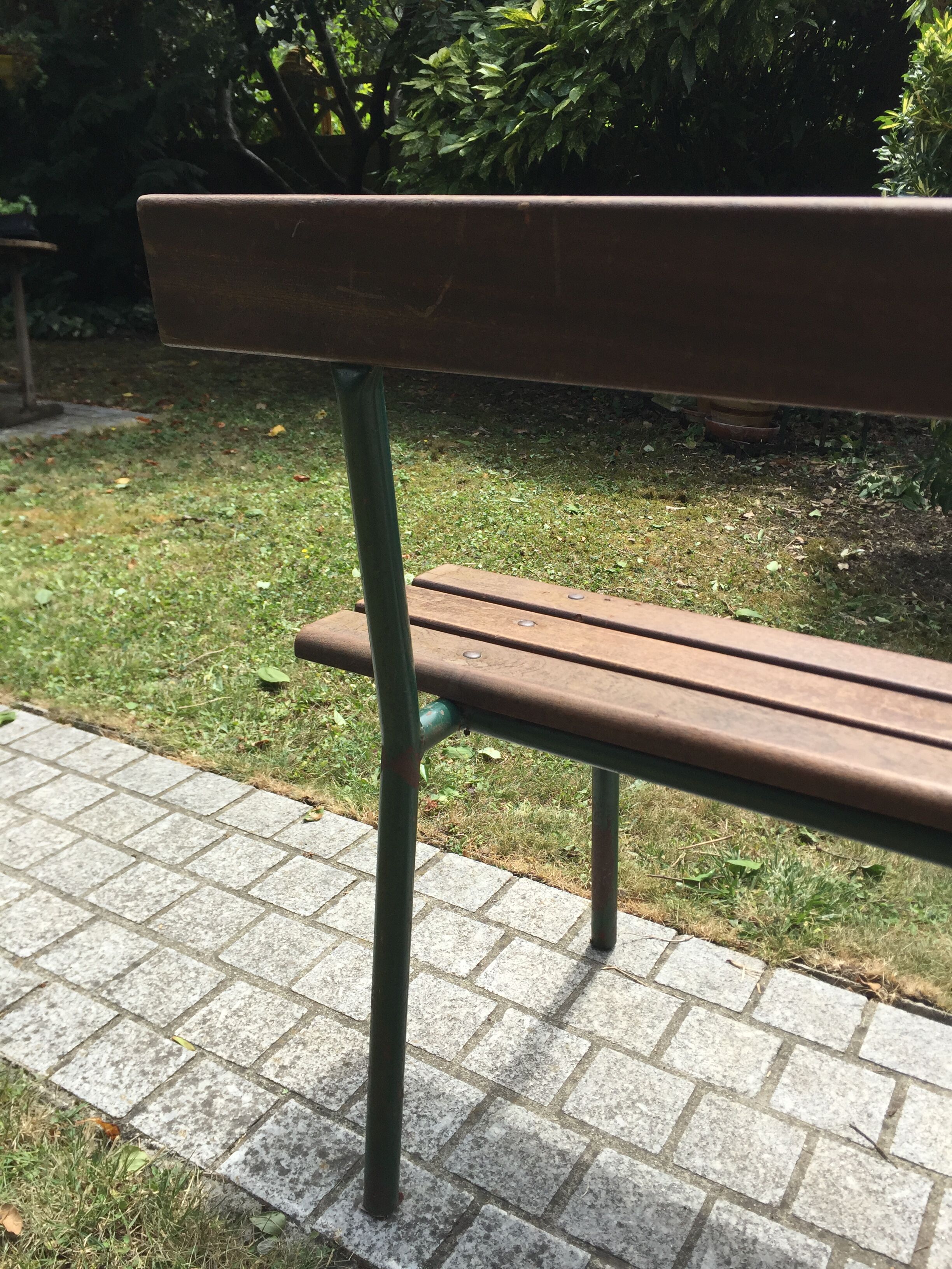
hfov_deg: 48.2
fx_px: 1063
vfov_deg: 61.7
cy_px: 634
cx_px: 476
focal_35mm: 29
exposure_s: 1/1276
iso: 32
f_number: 2.2
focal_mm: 4.15
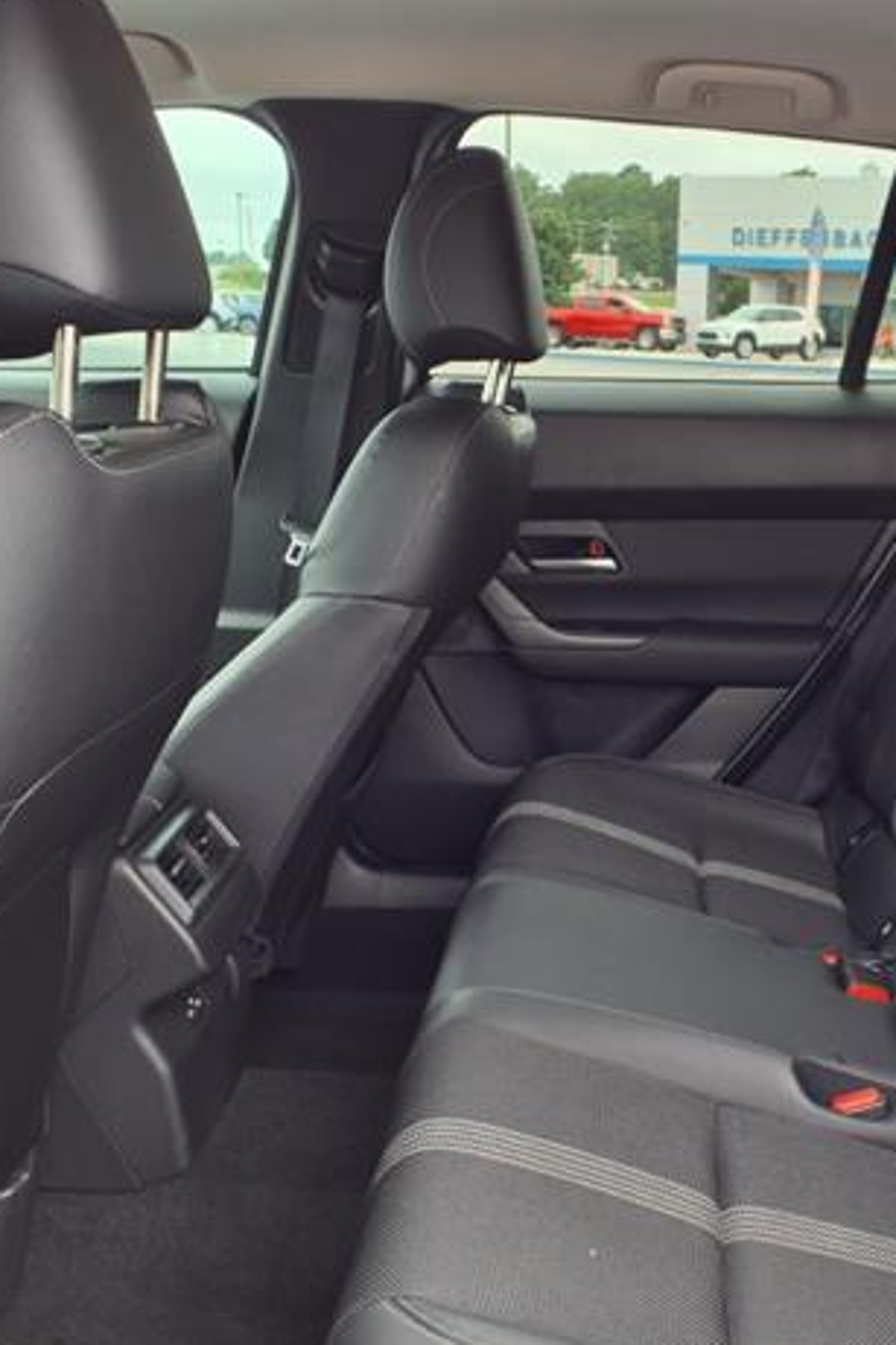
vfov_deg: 49.6
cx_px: 706
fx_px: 1457
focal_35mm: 39
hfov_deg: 33.3
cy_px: 683
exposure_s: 1/120
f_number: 1.9
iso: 64
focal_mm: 3.58
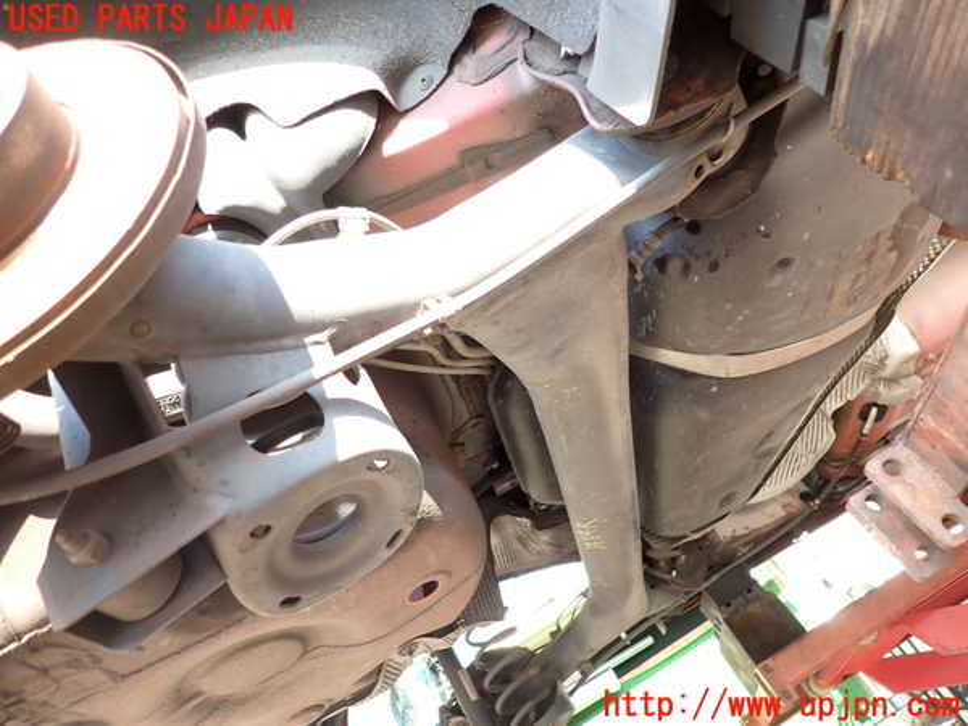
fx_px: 699
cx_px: 484
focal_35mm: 25
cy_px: 363
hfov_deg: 69.4
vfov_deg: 54.9
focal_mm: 4.5
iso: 100
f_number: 2
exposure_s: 1/60
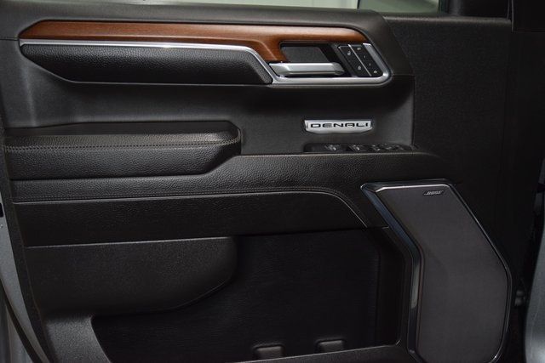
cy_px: 182
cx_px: 272
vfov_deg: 35.5
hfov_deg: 51.3
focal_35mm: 38
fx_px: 568
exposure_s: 1/125
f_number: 3.8
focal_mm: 25
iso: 1400
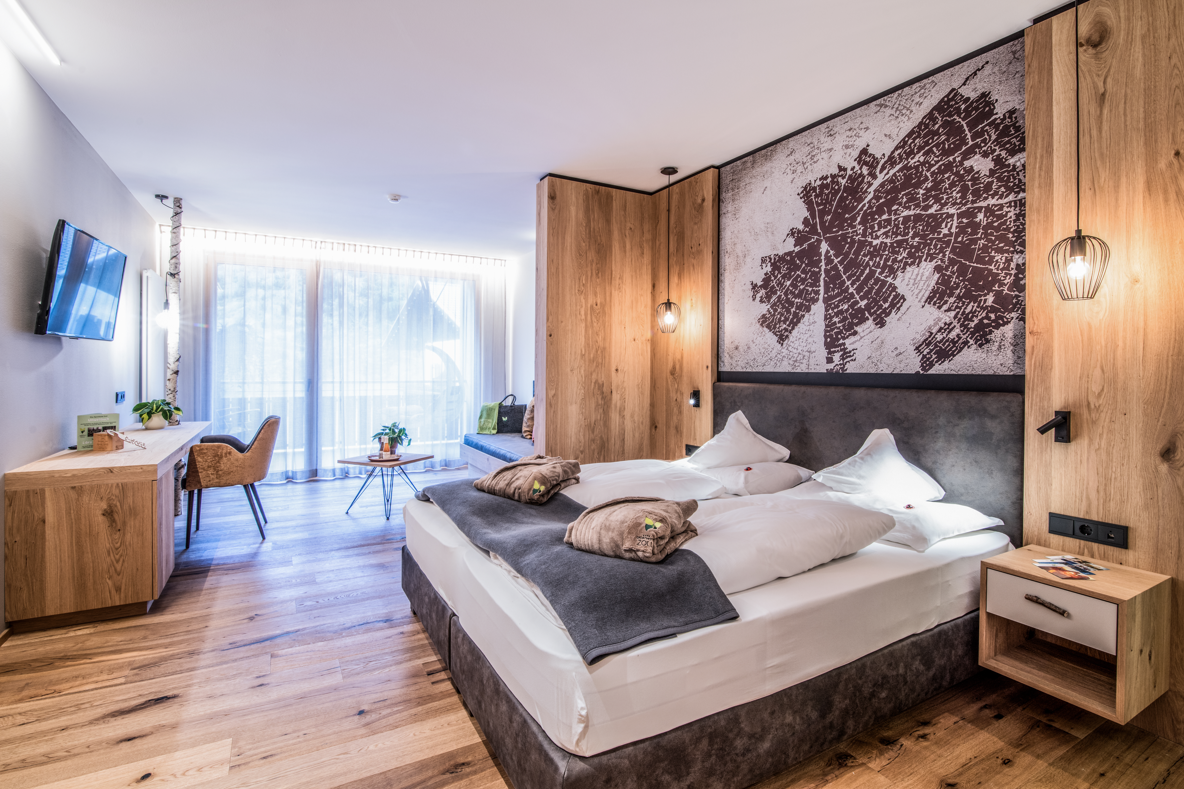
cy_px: 394
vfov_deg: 73.7
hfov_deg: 96.7
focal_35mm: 16
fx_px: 526
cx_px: 592
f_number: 9
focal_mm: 16
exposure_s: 1.3
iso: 100
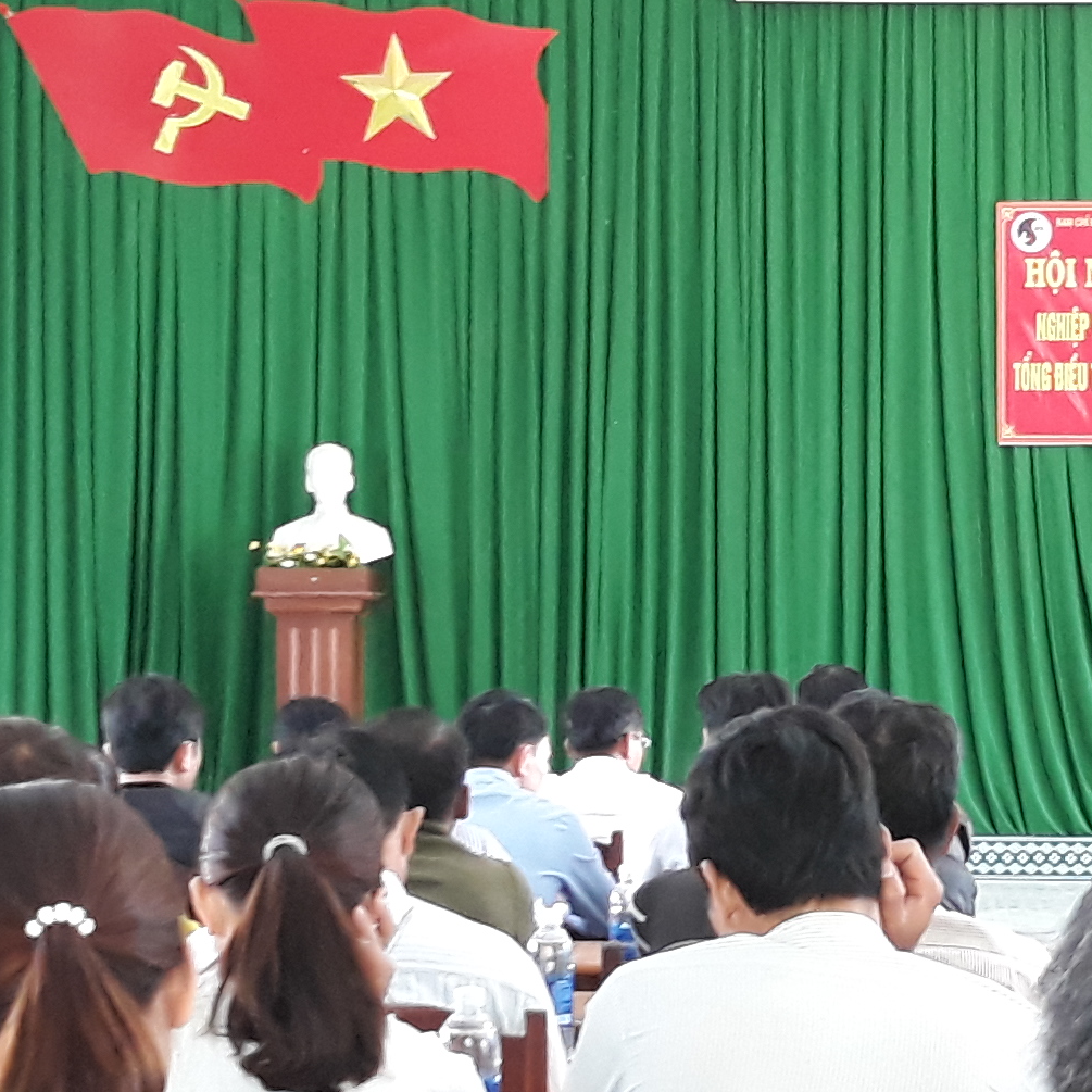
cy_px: 610
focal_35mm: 98
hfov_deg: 17.7
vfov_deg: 17.7
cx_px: 787
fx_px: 3498
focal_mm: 3.71
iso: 200
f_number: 1.7
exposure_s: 1/25
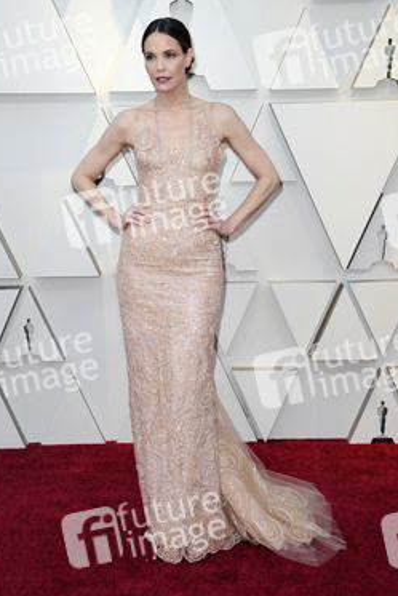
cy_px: 291
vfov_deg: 33.9
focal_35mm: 59
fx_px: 977
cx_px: 191
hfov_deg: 23.0
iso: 800
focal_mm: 55
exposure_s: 1/250
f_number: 8
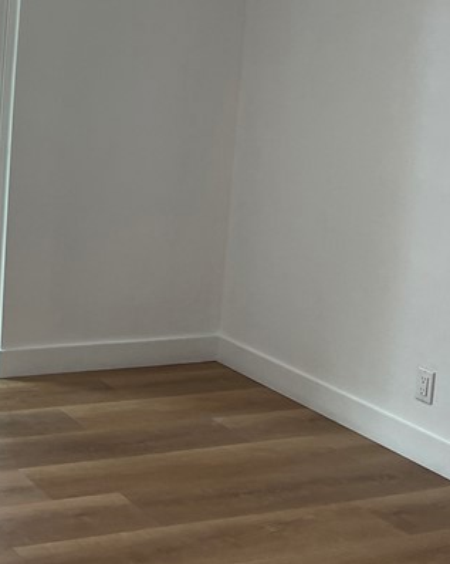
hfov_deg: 21.7
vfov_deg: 29.5
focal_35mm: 63
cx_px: -141
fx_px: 1050
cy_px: 125
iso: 125
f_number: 1.6
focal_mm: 5.1
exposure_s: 1/120
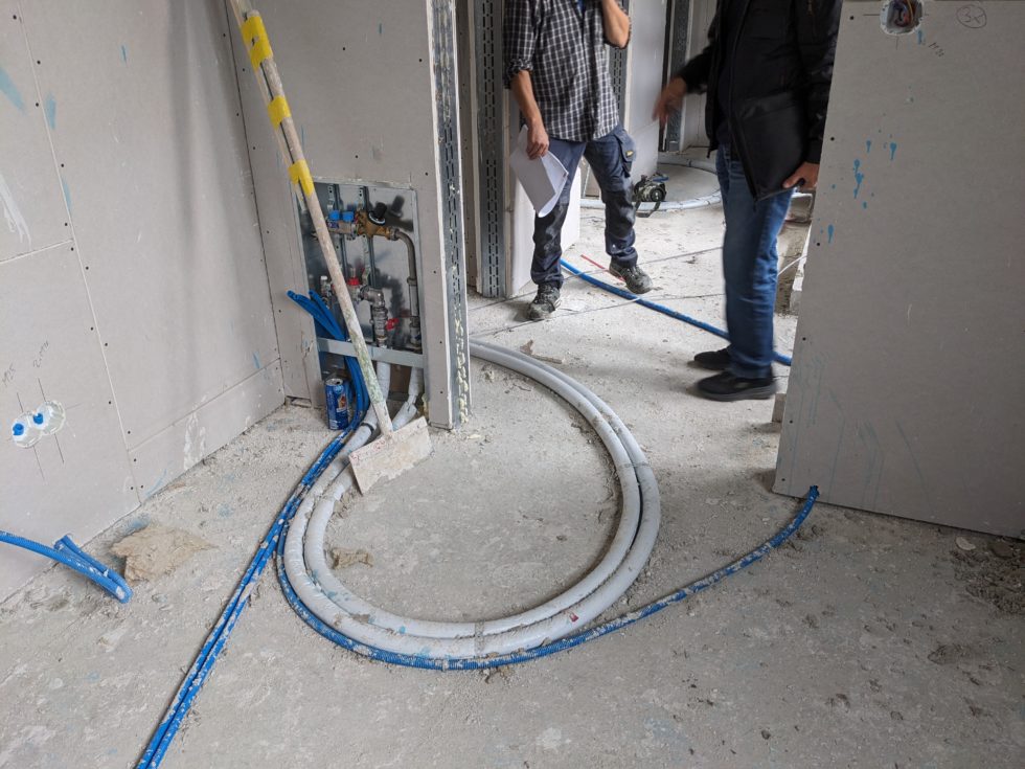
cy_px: 384
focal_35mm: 27
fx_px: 799
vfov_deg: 51.4
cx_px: 512
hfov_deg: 65.3
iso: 69
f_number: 1.73
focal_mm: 4.38
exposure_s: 1/32.8
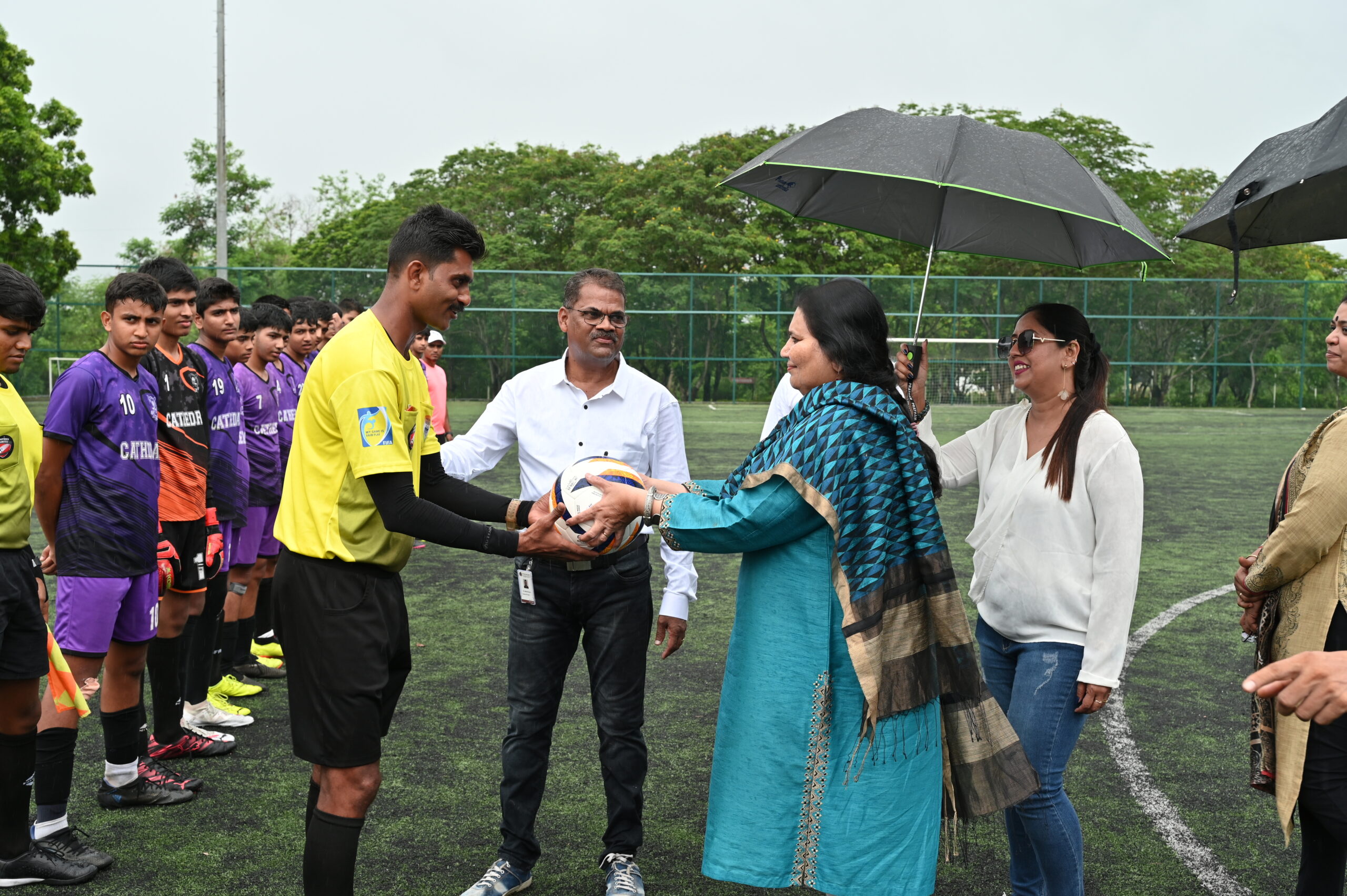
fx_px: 1383
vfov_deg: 35.9
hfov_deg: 51.9
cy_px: 448
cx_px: 674
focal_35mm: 37
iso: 200
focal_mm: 37
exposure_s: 1/250
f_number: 7.1
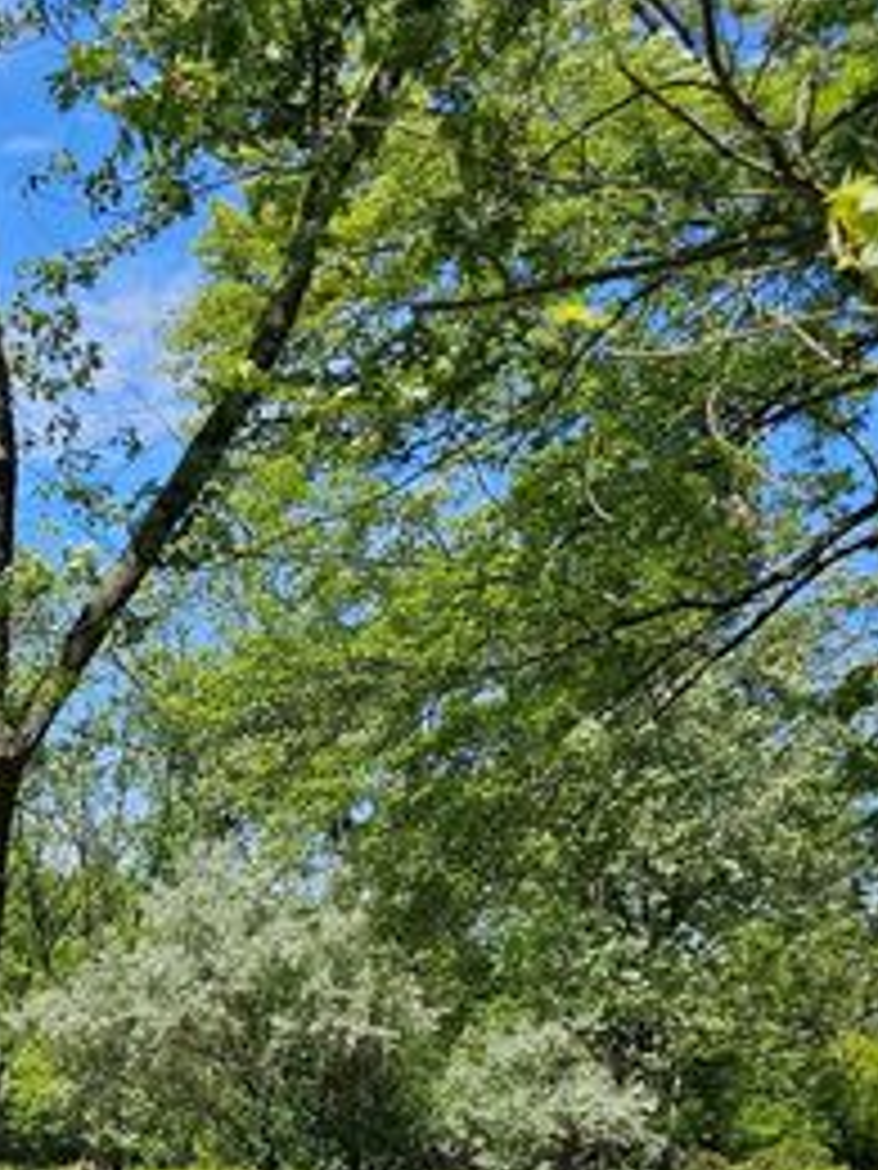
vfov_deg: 30.3
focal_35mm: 59
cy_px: 1181
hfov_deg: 22.7
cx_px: -189
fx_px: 1995
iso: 10
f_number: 1.7
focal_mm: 6.3
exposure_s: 1/771
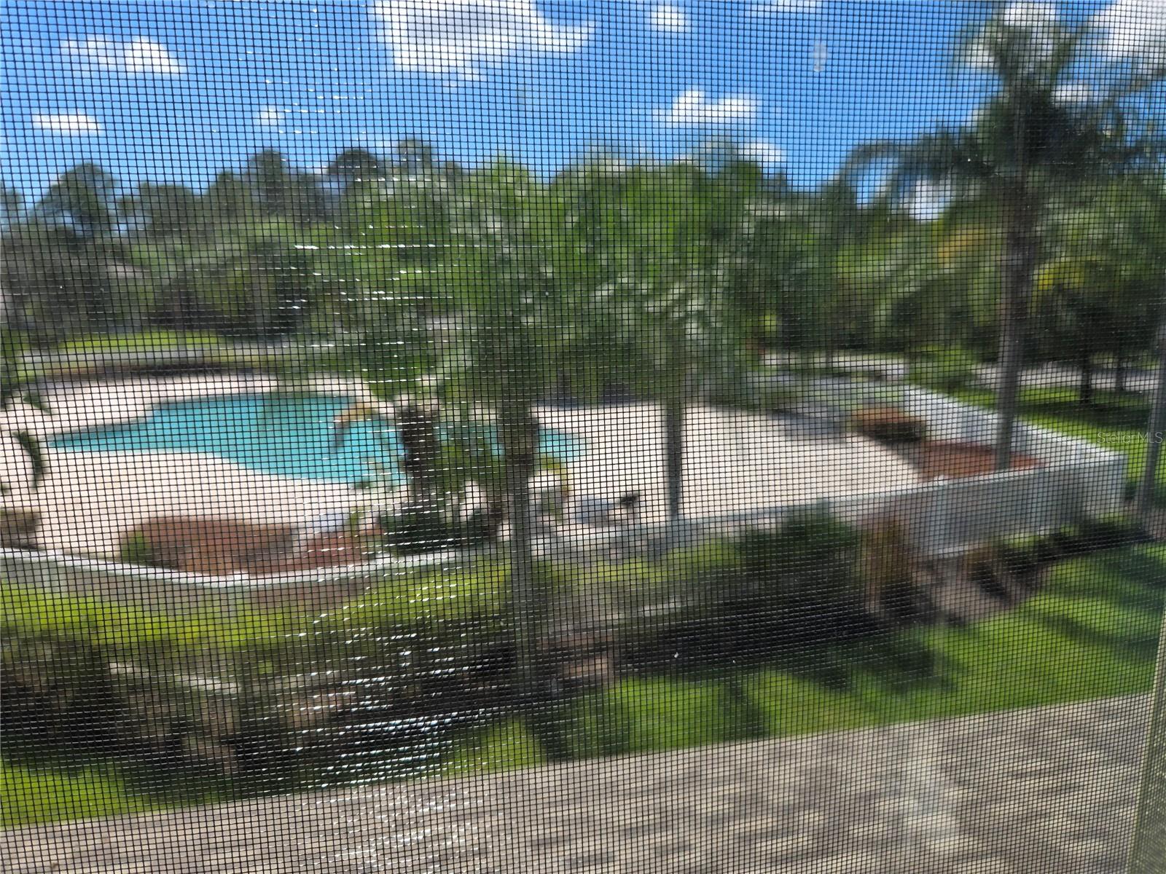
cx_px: 583
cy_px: 437
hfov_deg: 73.9
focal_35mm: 23
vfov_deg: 58.9
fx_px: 775
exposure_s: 1/997
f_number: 1.8
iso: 25
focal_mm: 5.4
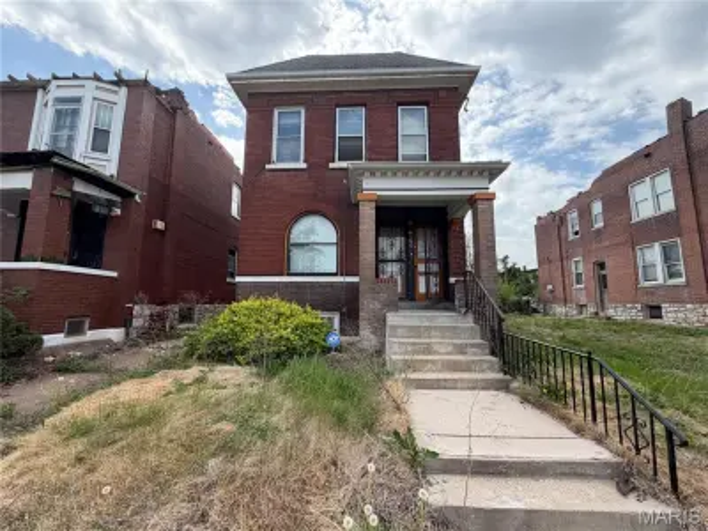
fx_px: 286
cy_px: 266
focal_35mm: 14
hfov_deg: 102.1
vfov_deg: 85.7
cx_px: 354
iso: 40
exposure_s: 1/602
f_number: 2.2
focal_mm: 2.22
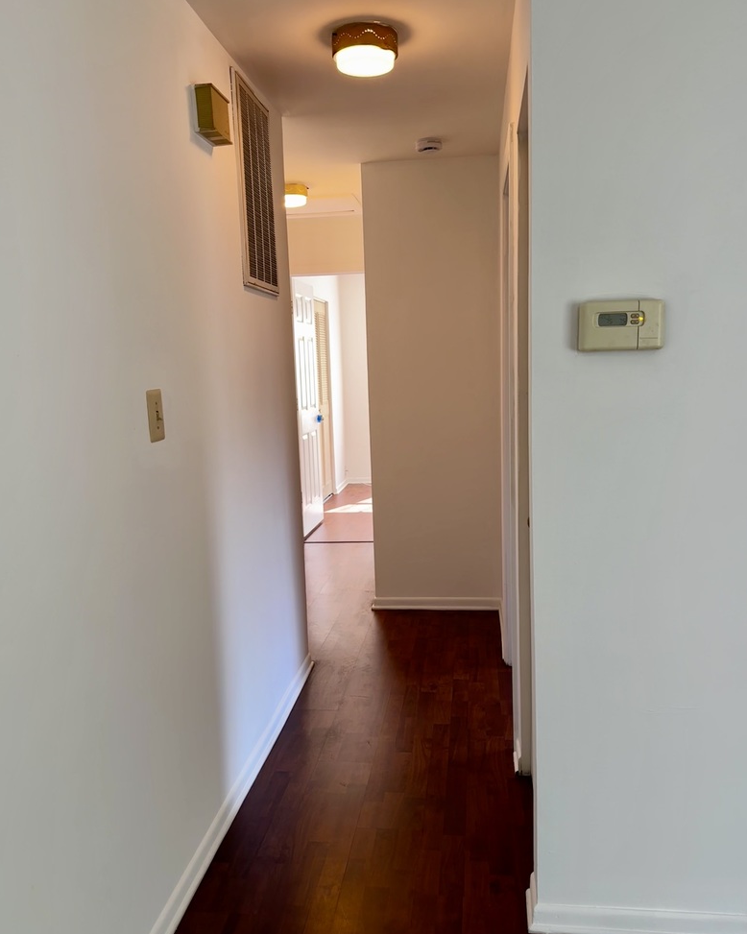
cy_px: 484
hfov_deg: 54.9
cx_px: 371
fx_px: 719
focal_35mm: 26
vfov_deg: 66.0
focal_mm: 6.76
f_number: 1.78
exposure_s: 1/60
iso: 125
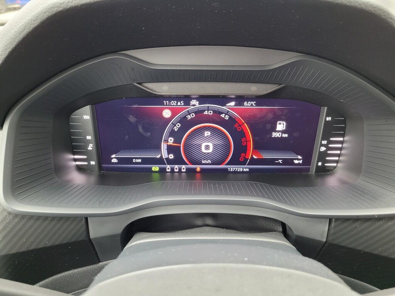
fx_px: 297
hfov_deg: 67.3
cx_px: 198
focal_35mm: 26
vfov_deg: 53.1
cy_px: 148
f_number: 1.8
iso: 500
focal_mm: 5.4
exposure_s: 1/50
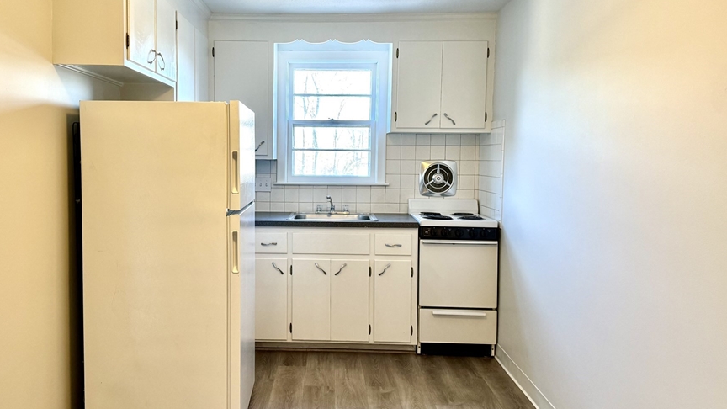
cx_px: 312
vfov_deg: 37.8
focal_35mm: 31
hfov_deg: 62.3
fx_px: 598
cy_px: 190
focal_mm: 6.86
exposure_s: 1/120
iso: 200
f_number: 1.78
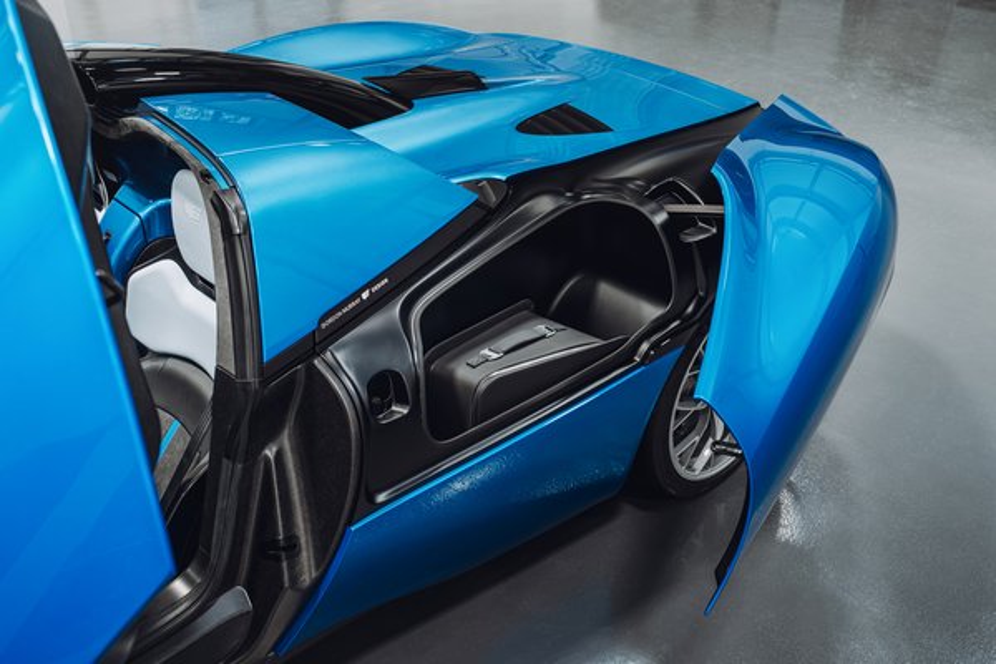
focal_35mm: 34
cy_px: 332
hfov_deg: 55.8
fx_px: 941
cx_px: 498
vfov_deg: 38.9
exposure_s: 1/4
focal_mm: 34
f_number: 7.1
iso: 400
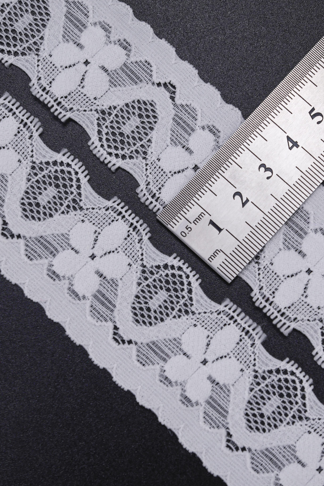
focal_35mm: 79
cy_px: 245
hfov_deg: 17.3
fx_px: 1067
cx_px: 172
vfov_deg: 25.7
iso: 100
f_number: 5.6
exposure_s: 1/125
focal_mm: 35
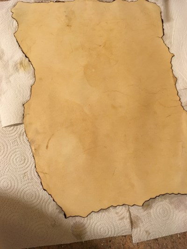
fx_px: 209
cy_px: 124
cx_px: 94
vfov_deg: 61.6
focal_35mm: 29
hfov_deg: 48.2
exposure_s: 1/33
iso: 160
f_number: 2.2
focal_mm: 4.15
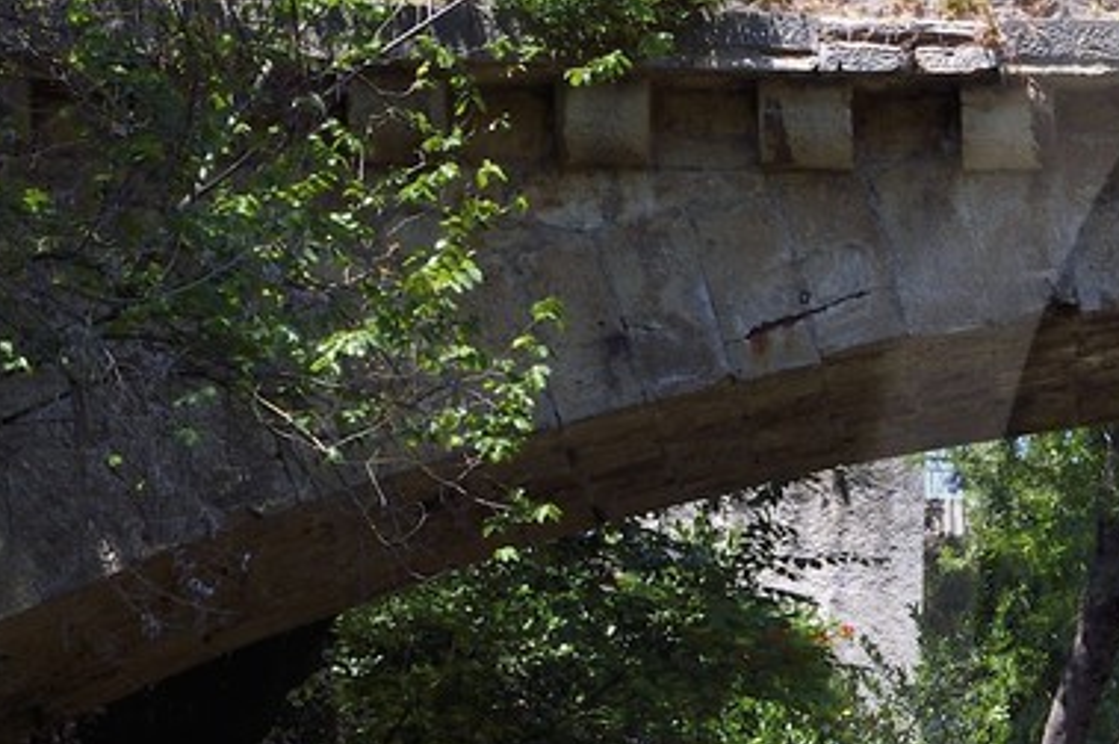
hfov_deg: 8.1
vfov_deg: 5.6
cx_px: 2058
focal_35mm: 245
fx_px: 7609
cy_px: 714
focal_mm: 58
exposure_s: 1/160
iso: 200
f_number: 16
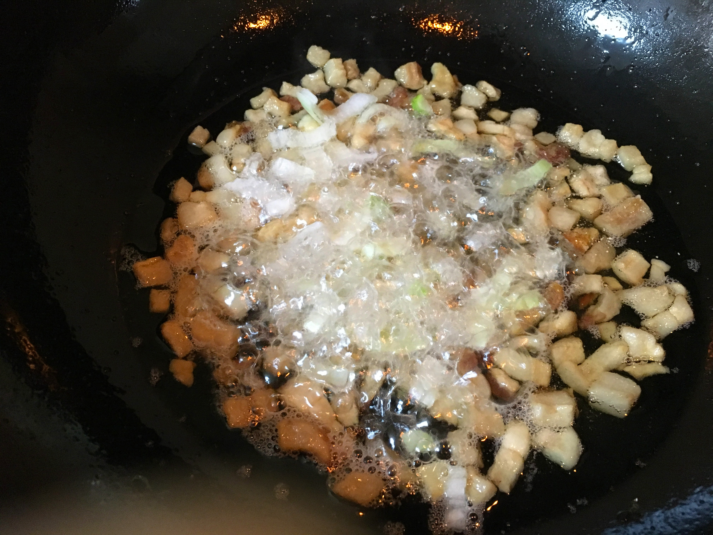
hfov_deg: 61.7
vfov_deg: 48.2
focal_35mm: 29
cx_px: 356
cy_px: 268
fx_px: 597
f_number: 2.2
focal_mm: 4.15
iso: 320
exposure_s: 1/17
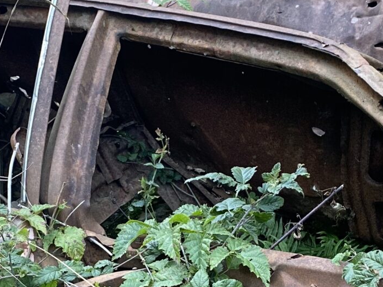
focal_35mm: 95
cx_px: 178
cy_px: 304
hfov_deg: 20.7
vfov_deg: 15.2
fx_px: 1051
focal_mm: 4.25
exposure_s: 1/121
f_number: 1.8
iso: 100
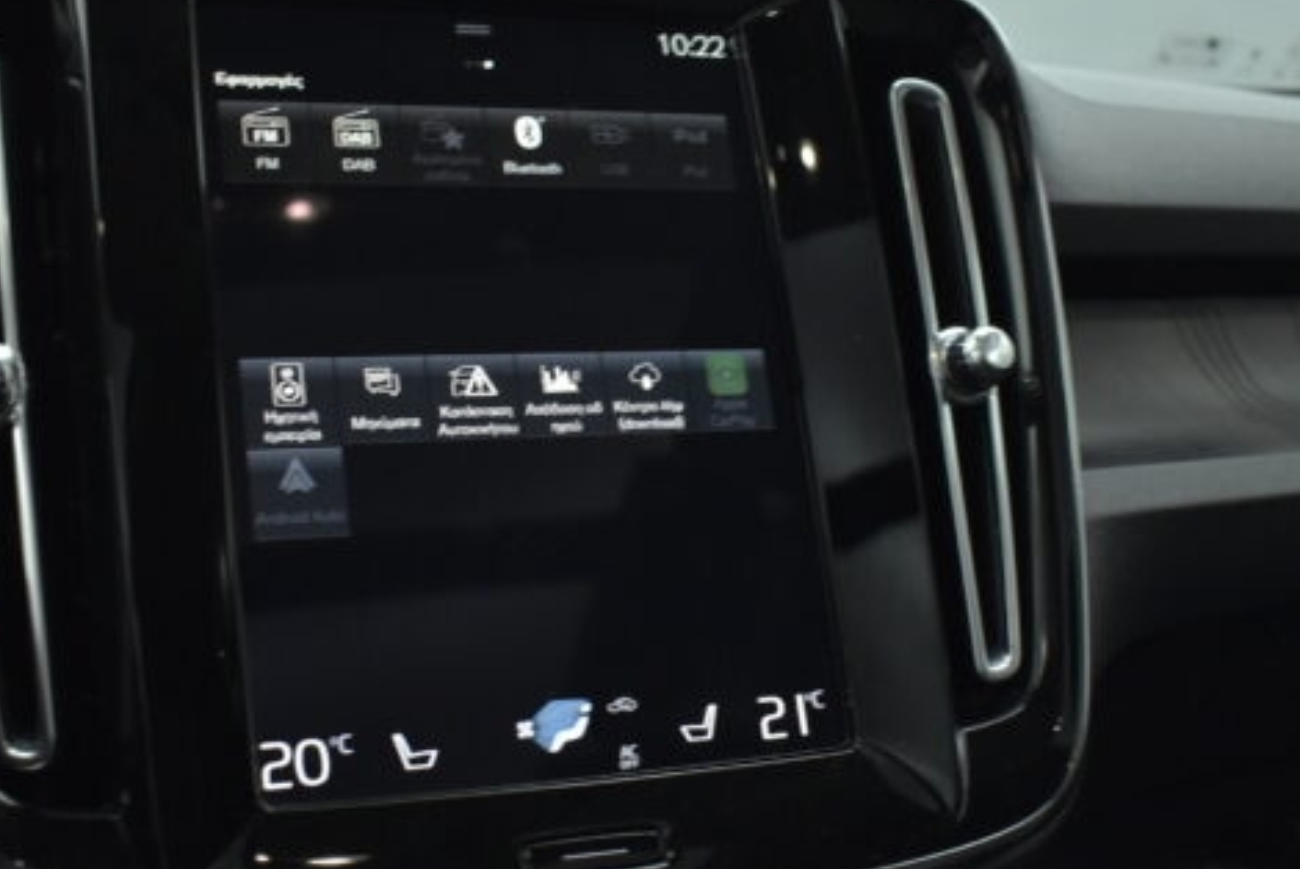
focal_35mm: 49
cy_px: 447
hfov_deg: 40.2
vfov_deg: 27.6
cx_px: 534
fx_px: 1770
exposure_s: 1/100
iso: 1600
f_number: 3.8
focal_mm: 20
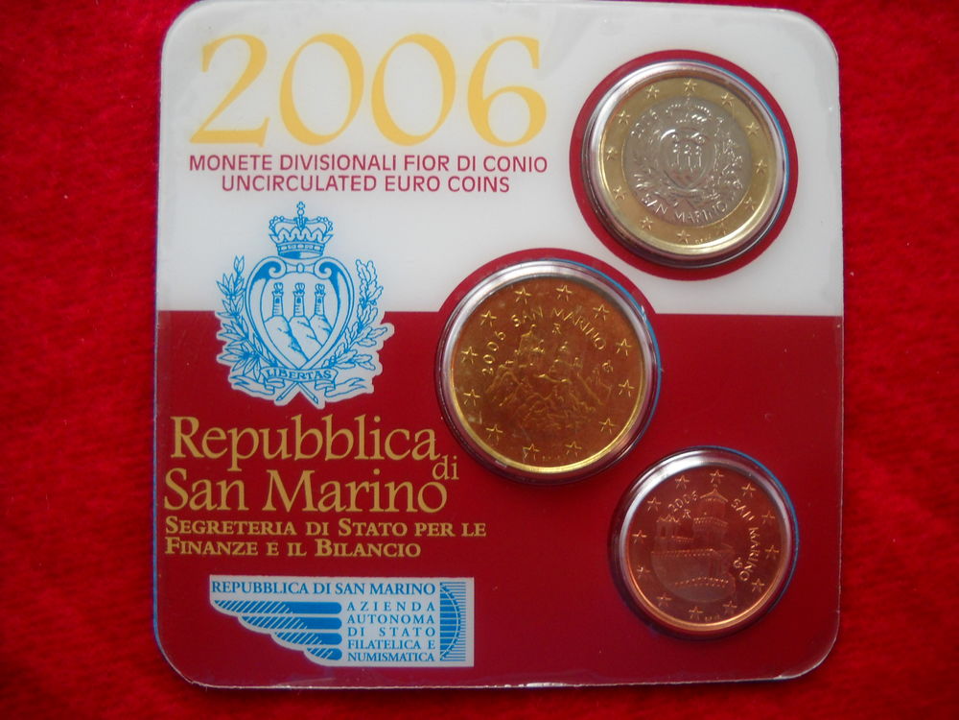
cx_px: 480
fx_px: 1136
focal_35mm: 41
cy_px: 360
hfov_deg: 45.8
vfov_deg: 35.1
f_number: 3.1
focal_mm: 6.72
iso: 191
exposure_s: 1/60
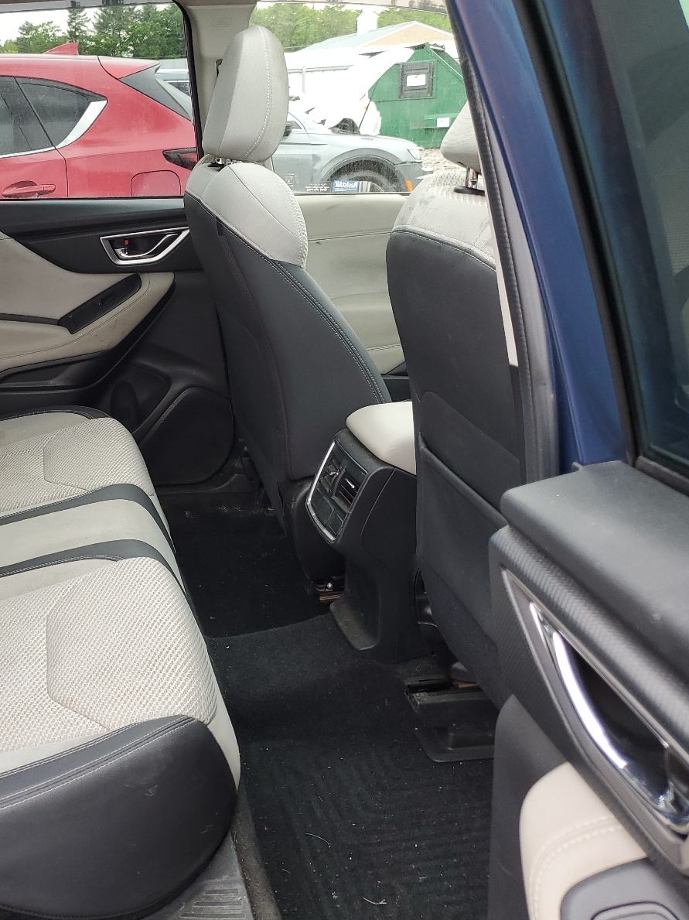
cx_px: 87
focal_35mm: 35
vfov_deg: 52.6
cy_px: 462
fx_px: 929
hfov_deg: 38.3
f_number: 1.5
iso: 50
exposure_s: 1/270
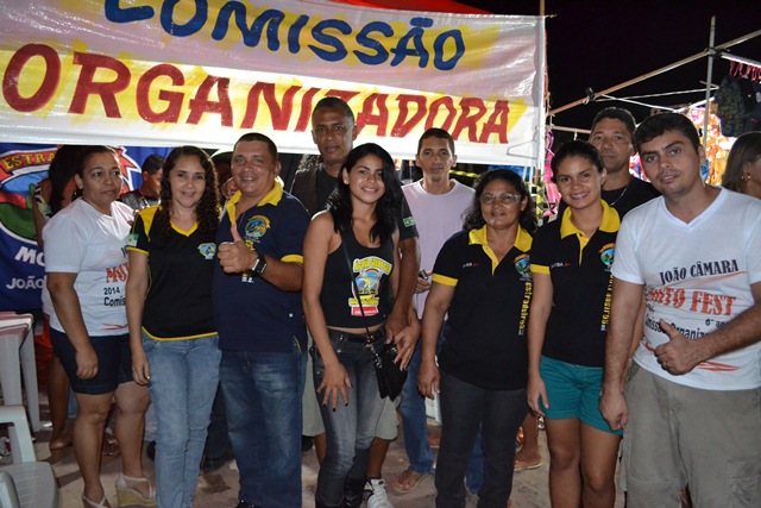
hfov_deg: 67.4
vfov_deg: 48.0
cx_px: 380
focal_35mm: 27
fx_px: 571
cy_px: 254
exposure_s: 1/60
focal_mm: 18
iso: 3200
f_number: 3.5
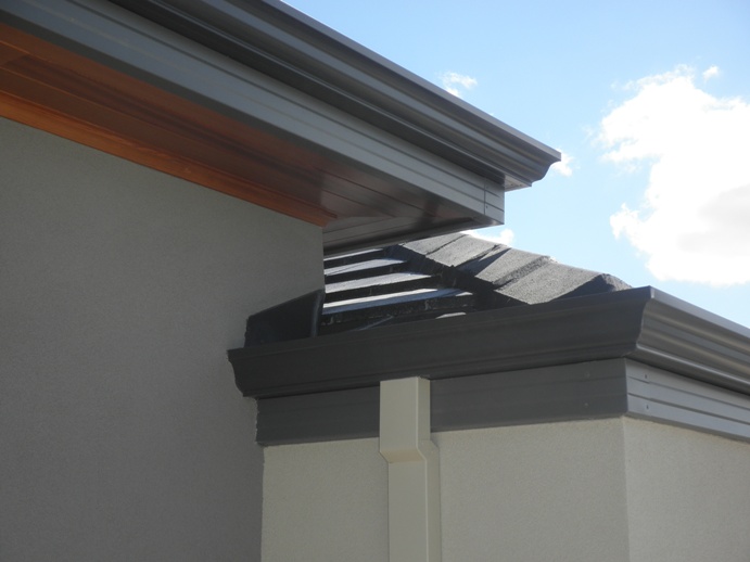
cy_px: 281
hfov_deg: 32.7
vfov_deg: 24.8
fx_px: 1278
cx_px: 375
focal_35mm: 59
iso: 64
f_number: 3.8
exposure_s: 1/400
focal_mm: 10.5
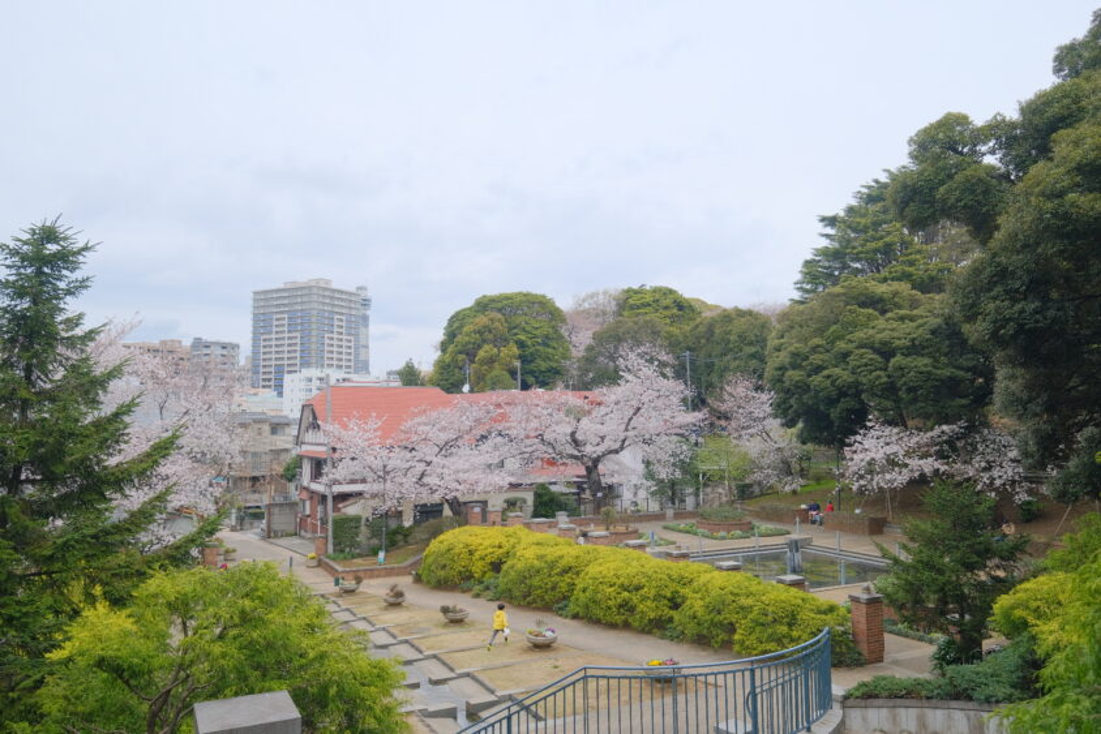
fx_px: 765
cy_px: 367
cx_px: 550
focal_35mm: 25
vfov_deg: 51.3
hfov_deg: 71.5
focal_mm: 16.6
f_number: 5.6
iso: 640
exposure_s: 1/480
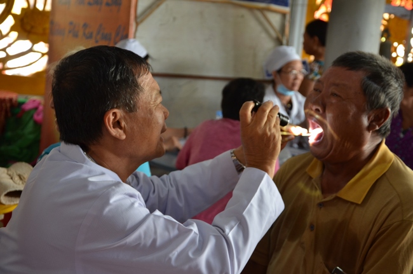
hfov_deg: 33.5
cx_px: 206
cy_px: 137
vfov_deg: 22.5
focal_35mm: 60
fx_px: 687
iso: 640
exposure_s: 1/60
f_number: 4.5
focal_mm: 40
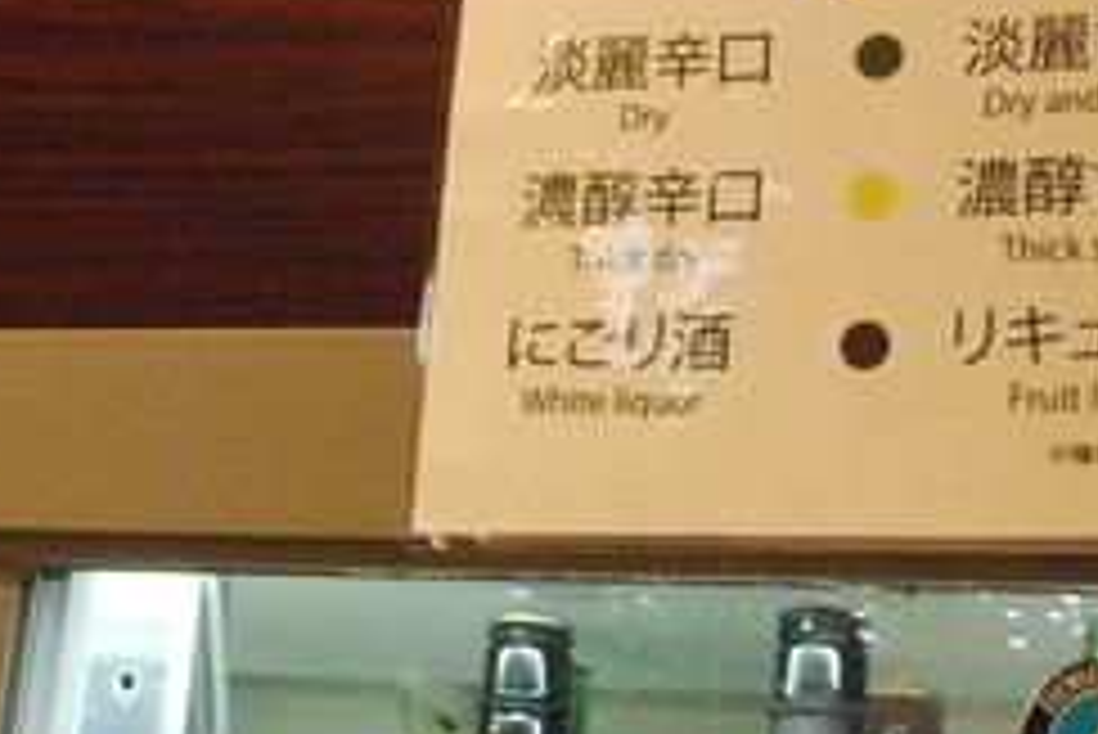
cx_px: 360
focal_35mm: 114
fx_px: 3489
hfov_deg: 17.8
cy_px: -113
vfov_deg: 11.8
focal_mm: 29
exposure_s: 1/80
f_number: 4.8
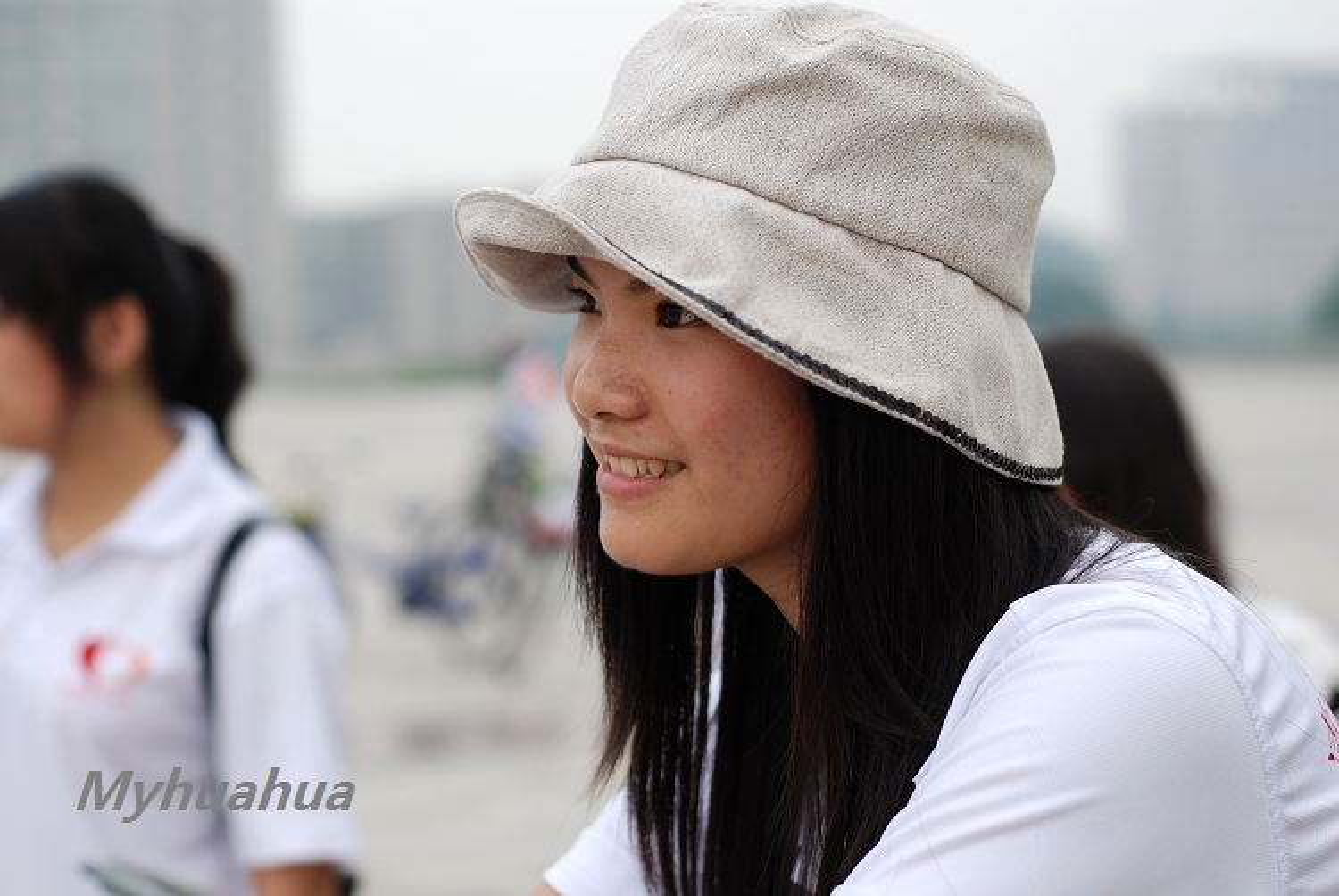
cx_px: 670
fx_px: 2793
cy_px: 448
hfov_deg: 27.0
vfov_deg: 18.2
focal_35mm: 75
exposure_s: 1/640
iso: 100
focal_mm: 50
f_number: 2.8
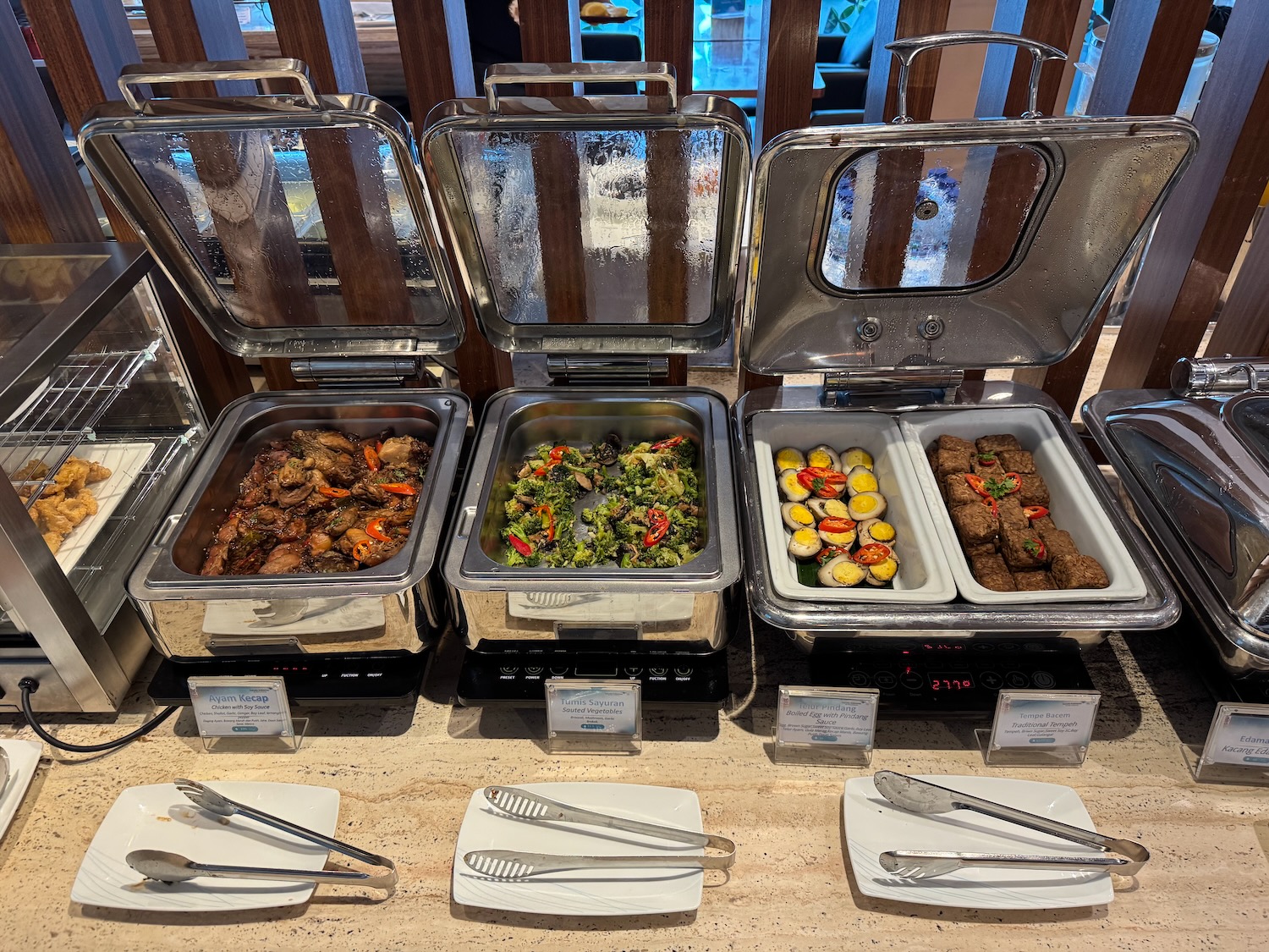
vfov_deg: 56.8
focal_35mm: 24
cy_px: 476
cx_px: 634
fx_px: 880
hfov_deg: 71.6
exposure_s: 1/50
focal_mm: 6.76
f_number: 1.78
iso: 320
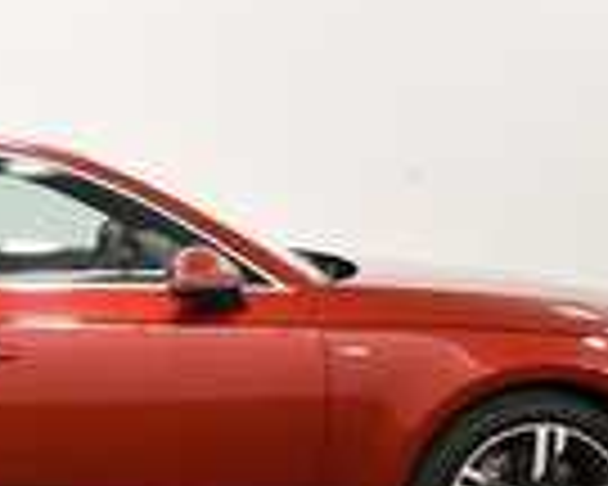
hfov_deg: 23.2
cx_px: -36
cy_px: 362
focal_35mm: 78
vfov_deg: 19.5
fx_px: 1404
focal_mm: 19
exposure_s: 1/125
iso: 900
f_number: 5.6
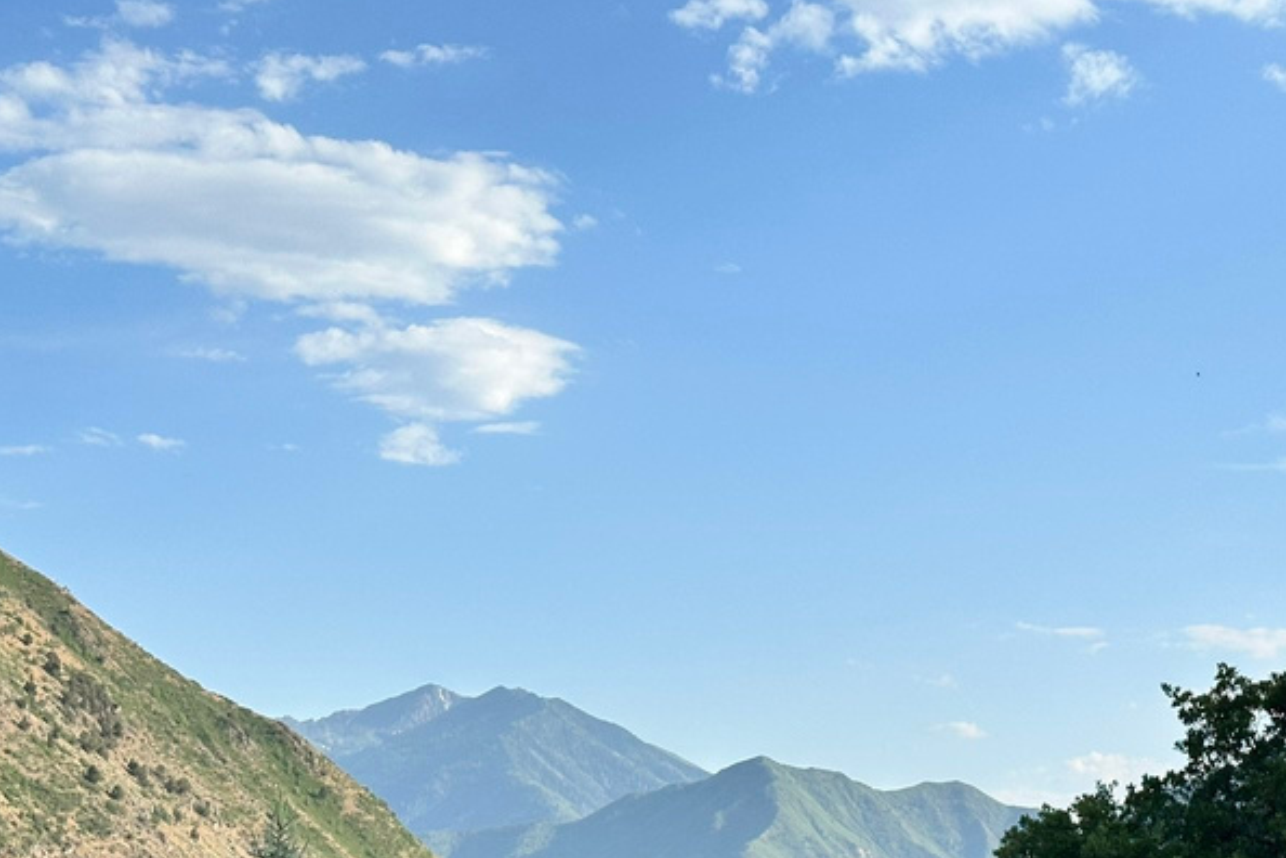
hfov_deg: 23.6
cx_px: 721
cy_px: 652
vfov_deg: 15.8
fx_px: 3072
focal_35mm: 86
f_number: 1.78
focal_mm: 6.86
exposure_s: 1/3731
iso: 64
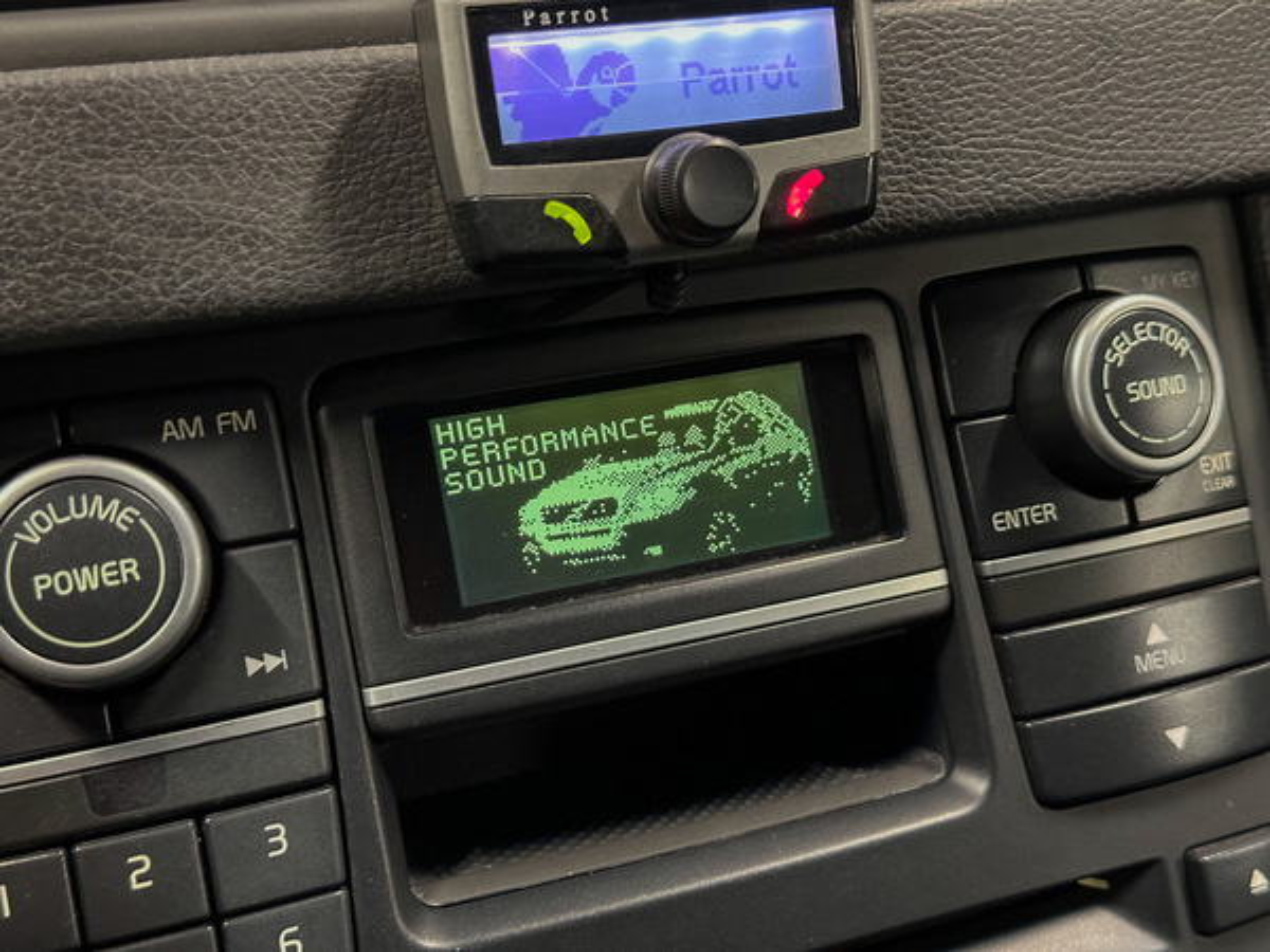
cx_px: 635
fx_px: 1761
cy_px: 476
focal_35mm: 48
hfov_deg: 39.7
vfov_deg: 30.3
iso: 640
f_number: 1.78
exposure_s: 1/30
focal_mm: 6.86
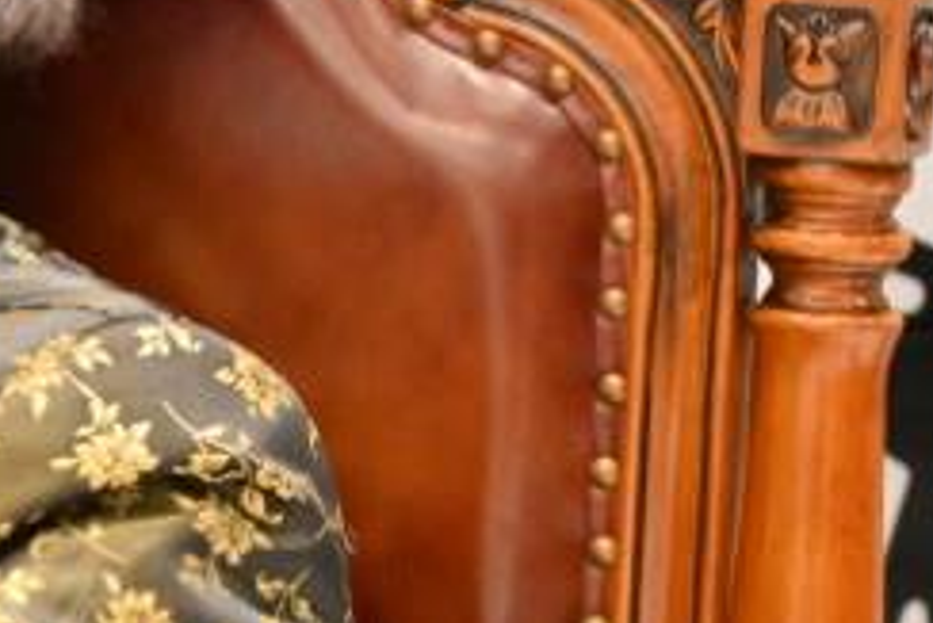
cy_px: 147
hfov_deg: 9.1
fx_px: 5653
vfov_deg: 6.3
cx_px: -658
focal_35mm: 218
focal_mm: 52
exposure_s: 1/160
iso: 1250
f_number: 4
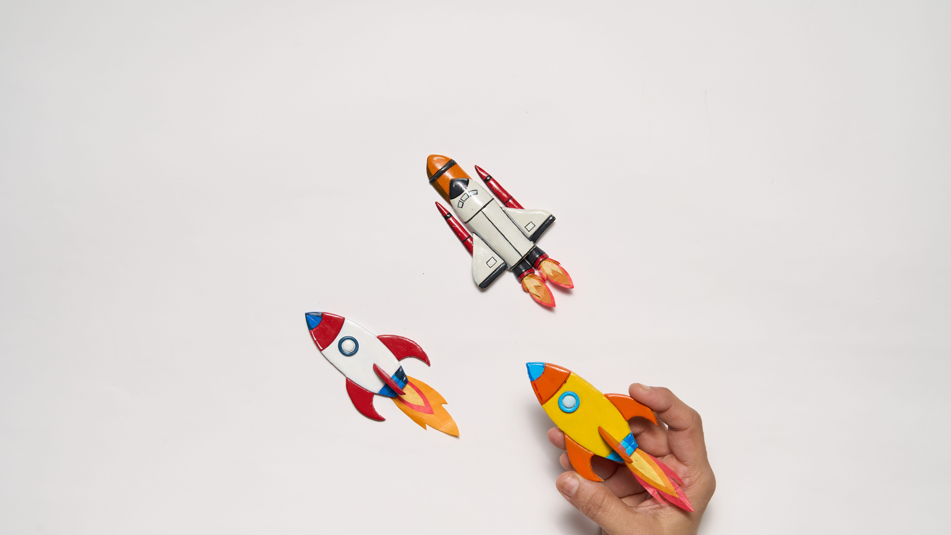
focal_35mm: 62
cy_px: 307
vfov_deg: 19.4
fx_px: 1563
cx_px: 475
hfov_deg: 33.8
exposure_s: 1/100
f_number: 11
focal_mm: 59
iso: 200
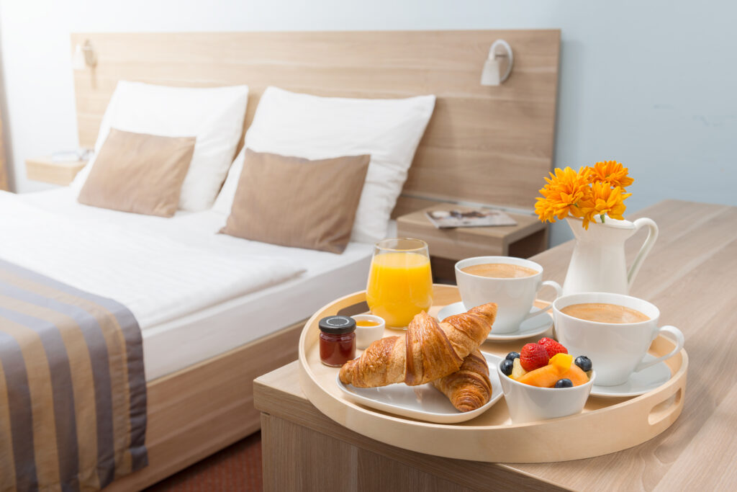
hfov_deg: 50.7
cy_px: 246
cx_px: 368
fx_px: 778
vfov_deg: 35.1
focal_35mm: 38
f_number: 7.1
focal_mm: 38
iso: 160
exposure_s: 1/50
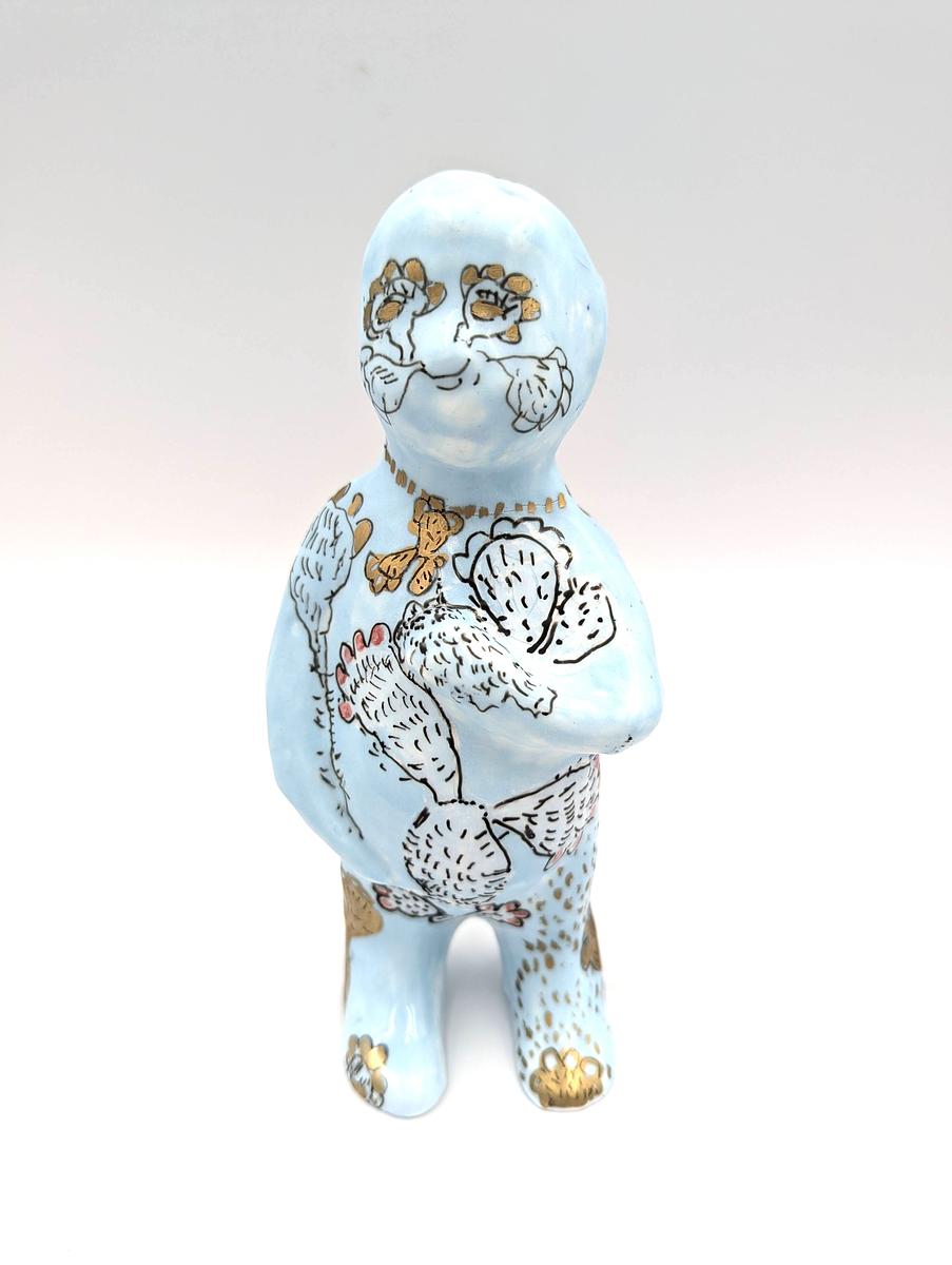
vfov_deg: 71.5
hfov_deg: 56.9
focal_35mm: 24
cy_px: 632
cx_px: 476
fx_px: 878
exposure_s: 1/209
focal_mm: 6.81
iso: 45
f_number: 1.85
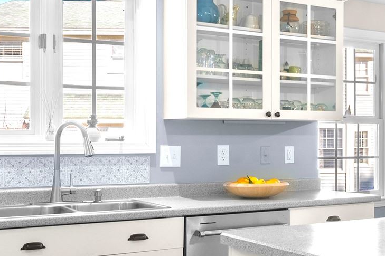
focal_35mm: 61
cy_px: 146
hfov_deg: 31.8
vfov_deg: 22.2
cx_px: 316
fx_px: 653
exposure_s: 1.6
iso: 250
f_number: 7.1
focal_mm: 14.5
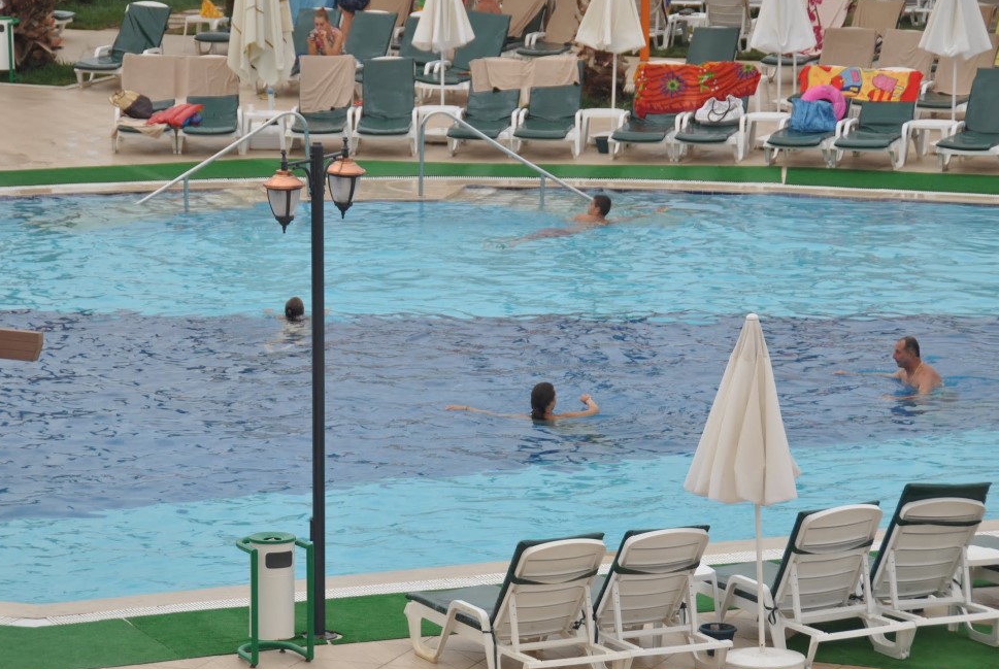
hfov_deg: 12.2
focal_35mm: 169
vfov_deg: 8.2
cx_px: 468
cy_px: 349
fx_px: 4685
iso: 200
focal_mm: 95
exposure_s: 1/500
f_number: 5.6
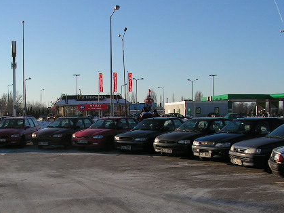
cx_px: 105
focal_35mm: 55
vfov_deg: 26.3
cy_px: 156
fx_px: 451
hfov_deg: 34.7
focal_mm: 6
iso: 64
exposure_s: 1/640
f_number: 4.8
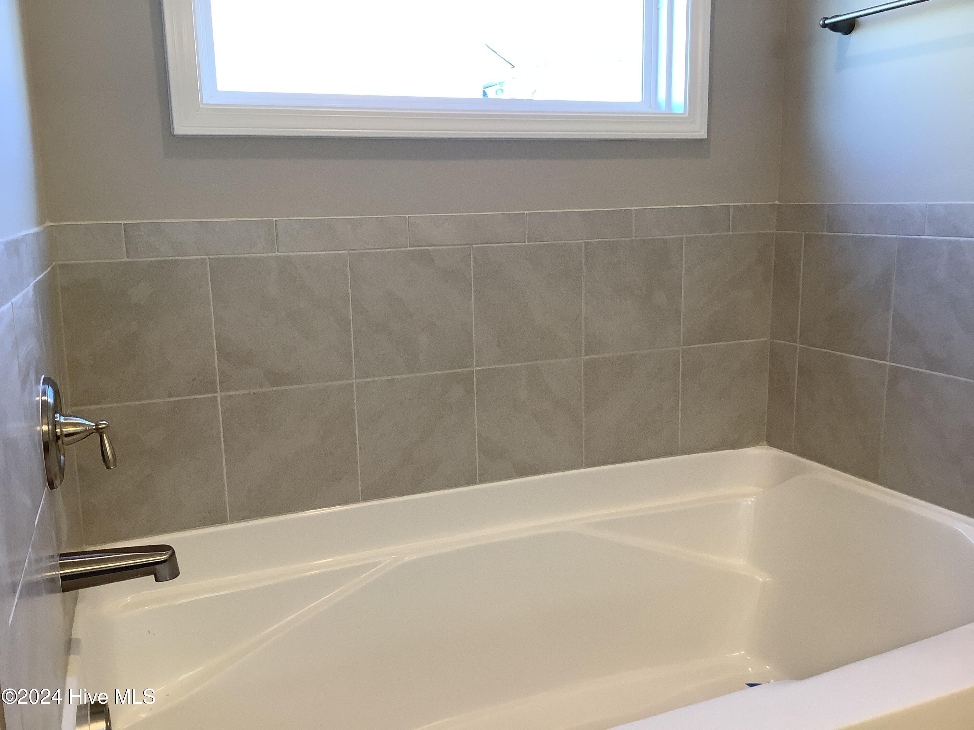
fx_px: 872
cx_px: 487
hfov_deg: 58.4
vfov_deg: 45.4
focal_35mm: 31
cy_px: 365
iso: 64
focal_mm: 3.3
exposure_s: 1/60
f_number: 2.4
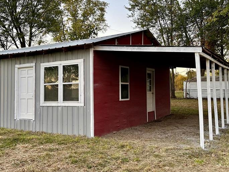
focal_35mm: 39
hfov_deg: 47.8
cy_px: 76
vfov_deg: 36.8
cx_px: 107
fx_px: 258
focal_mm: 5.7
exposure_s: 1/60
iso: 200
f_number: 1.5
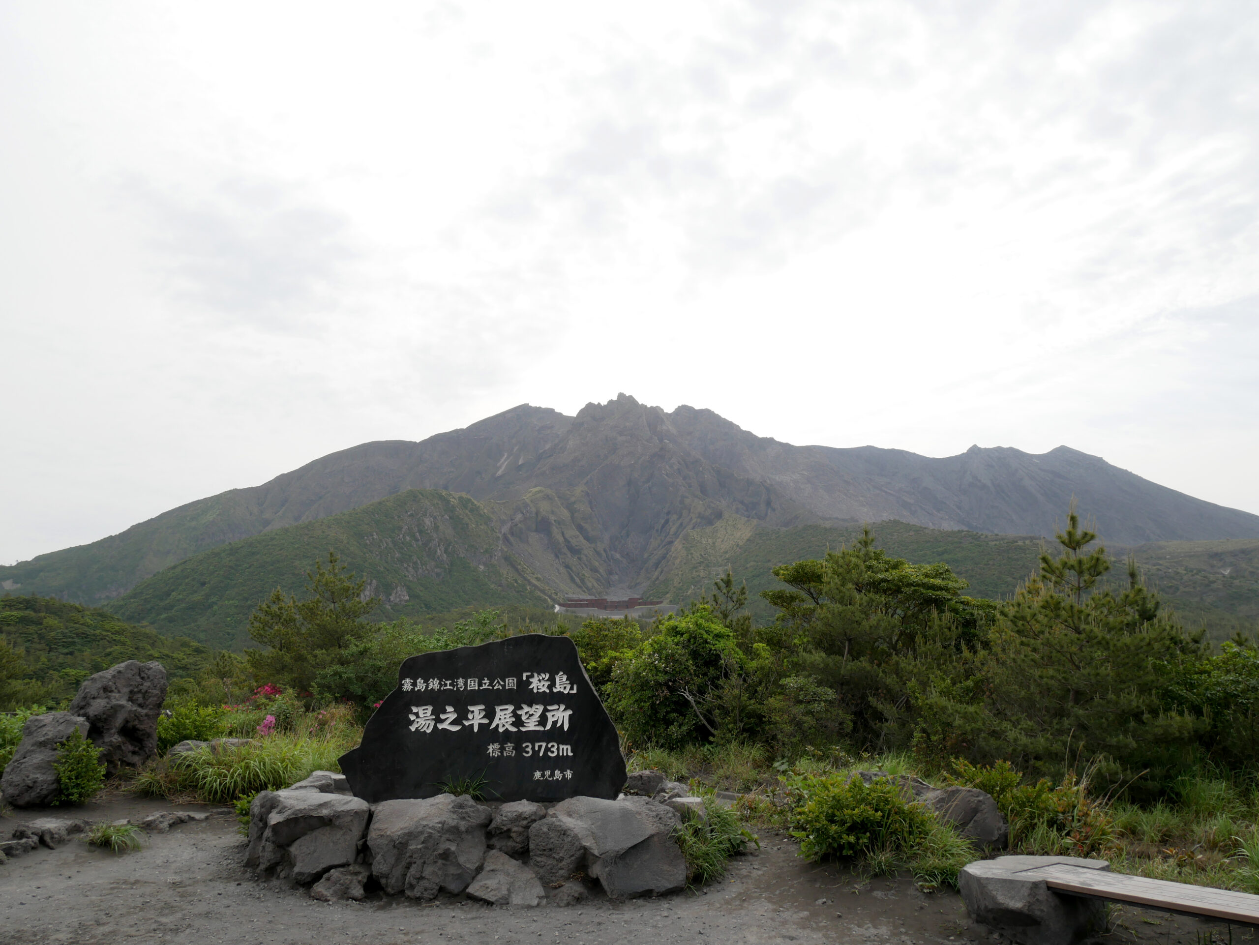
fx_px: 873
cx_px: 630
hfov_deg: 71.6
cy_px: 472
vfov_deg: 56.8
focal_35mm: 24
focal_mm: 12
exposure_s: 1/640
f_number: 7.1
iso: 200
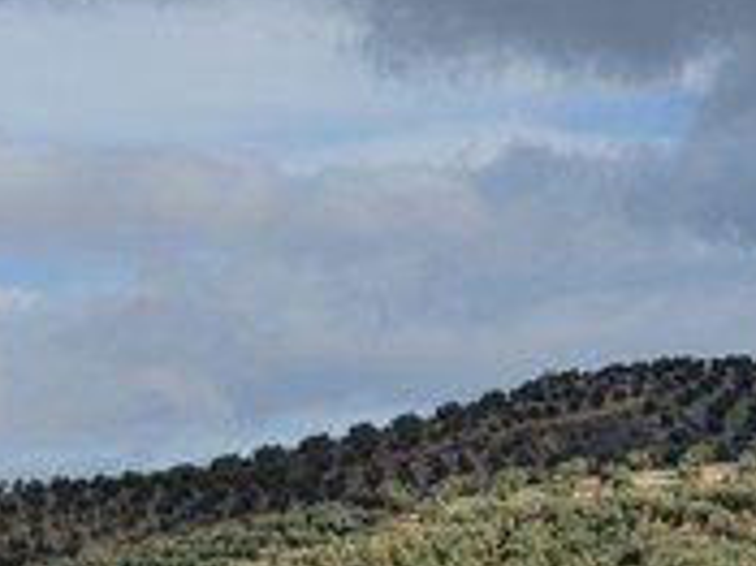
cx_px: 264
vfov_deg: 3.4
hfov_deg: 4.5
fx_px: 9559
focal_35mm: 438
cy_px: 436
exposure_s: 1/1000
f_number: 11
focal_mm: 190
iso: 400
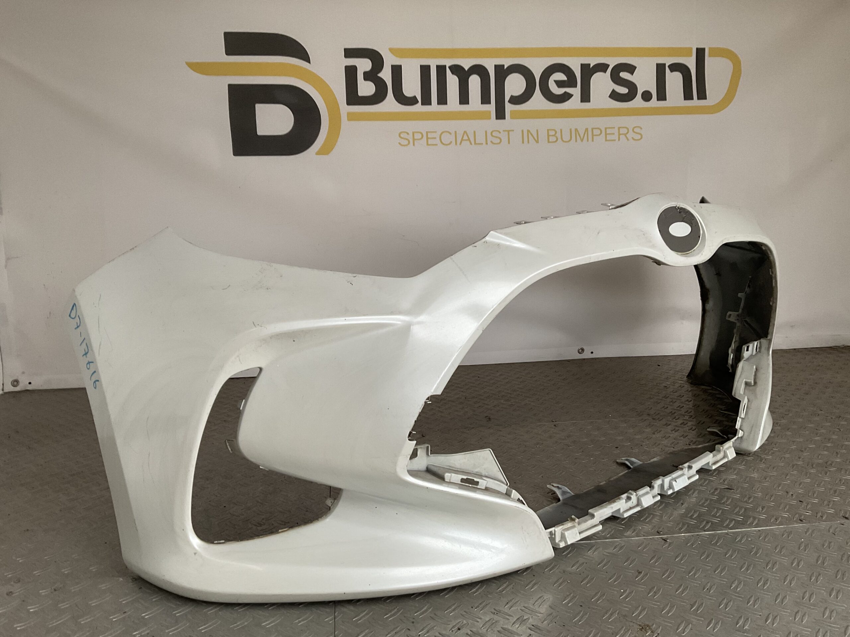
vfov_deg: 48.2
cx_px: 425
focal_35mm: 29
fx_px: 712
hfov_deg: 61.7
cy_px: 318
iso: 80
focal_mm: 3
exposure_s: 1/60
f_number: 1.8
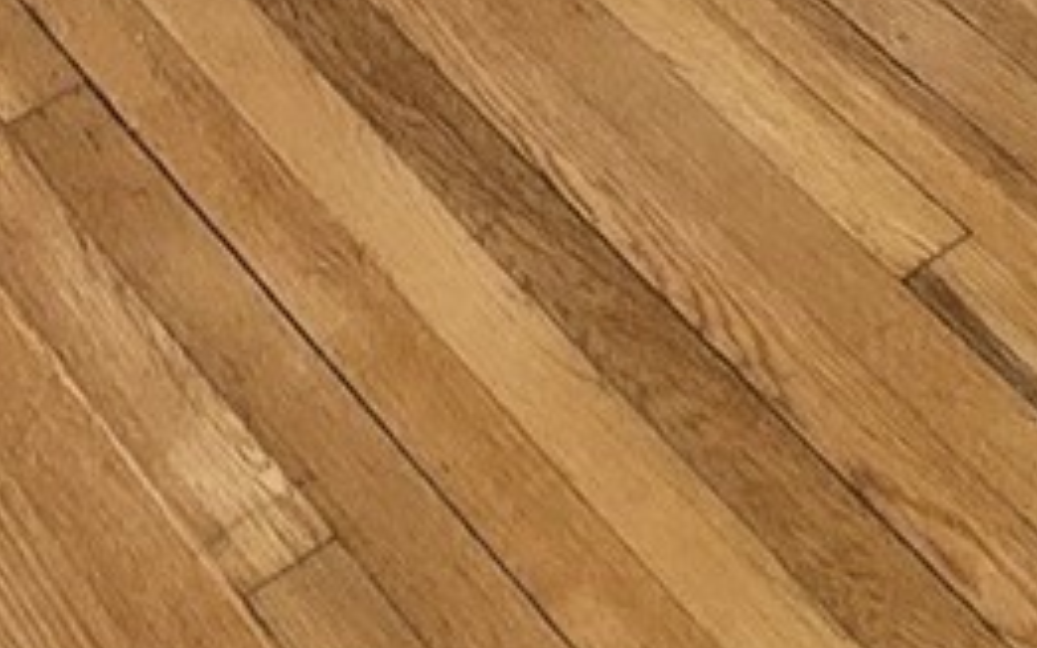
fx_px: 3052
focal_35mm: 108
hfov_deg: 19.1
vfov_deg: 7.9
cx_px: 187
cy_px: -1908
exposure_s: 1/60
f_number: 2.2
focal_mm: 2.2
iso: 80
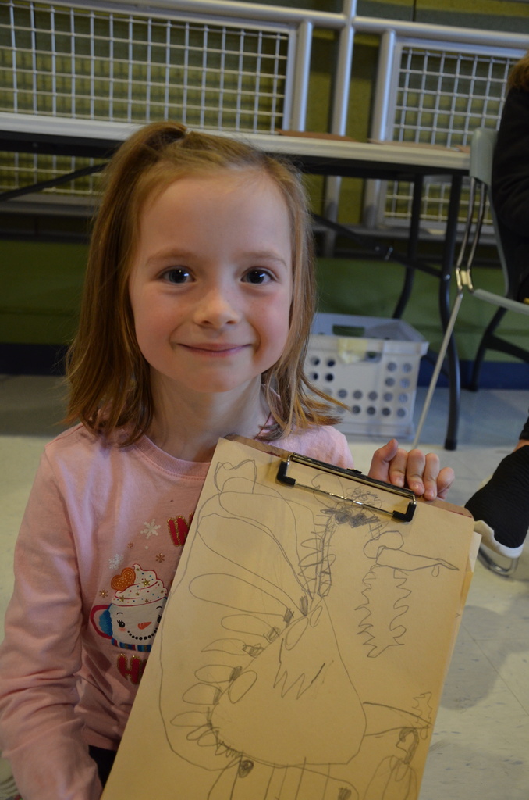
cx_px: 264
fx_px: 731
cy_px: 400
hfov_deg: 39.8
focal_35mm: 33
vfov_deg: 57.3
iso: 1100
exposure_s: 1/30
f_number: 3.8
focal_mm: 22
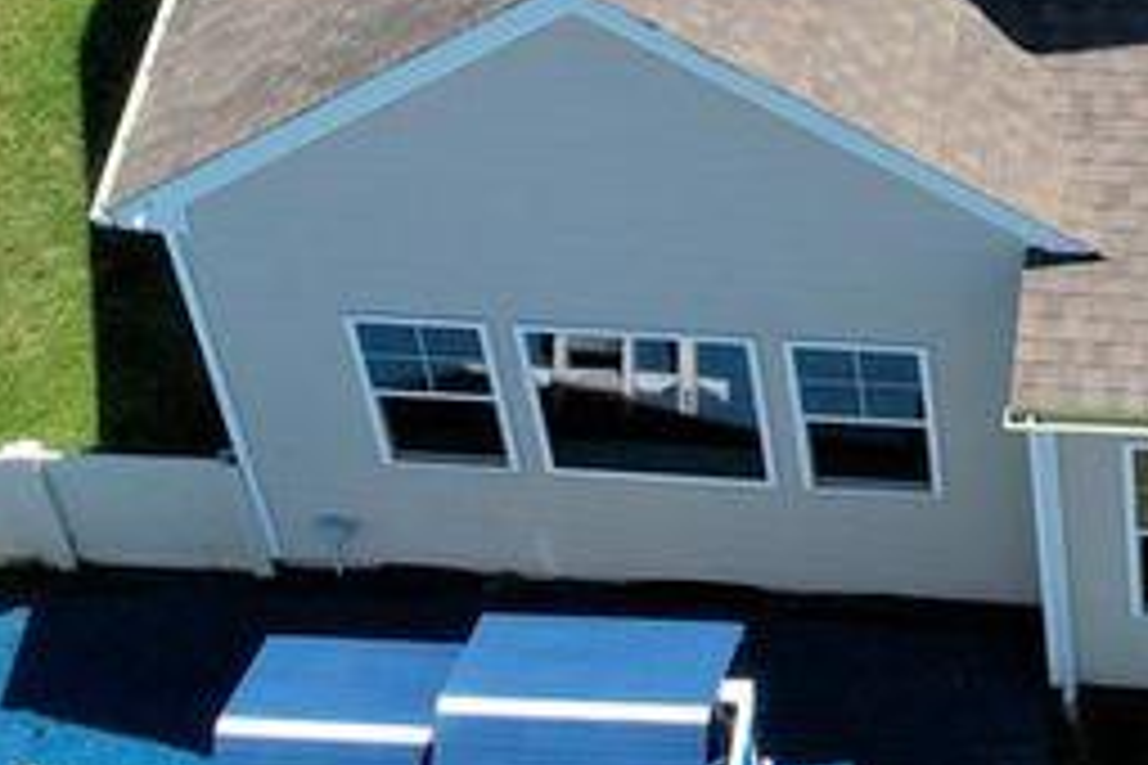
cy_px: -140
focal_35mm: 124
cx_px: 1274
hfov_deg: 16.0
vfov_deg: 10.9
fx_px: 3954
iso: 200
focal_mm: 8.38
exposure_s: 1/2500
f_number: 2.8
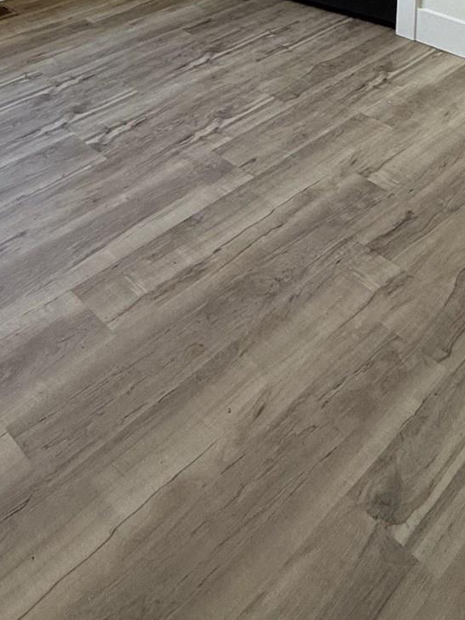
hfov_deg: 32.3
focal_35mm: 44
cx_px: 123
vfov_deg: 31.7
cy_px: -206
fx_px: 788
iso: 64
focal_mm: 2.22
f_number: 2.2
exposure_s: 1/123
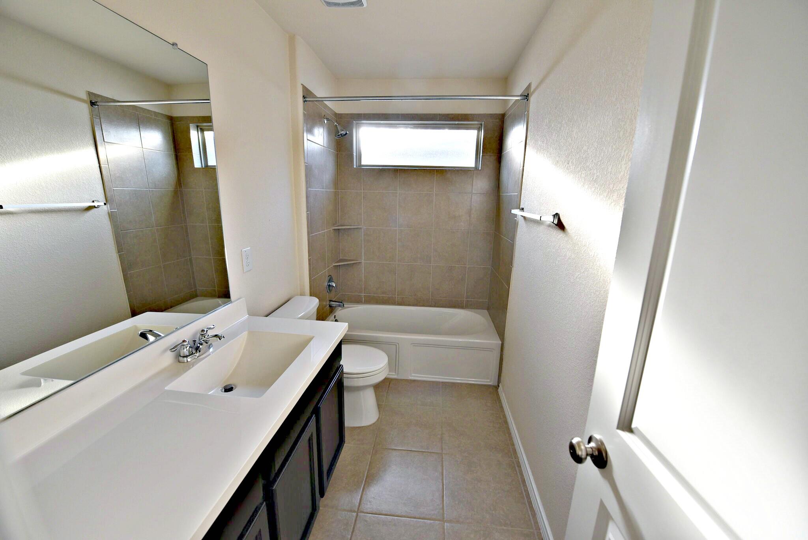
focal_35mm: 14
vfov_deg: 81.3
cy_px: 270
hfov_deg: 104.2
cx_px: 404
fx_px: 314
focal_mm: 14
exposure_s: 1/100
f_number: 5
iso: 400
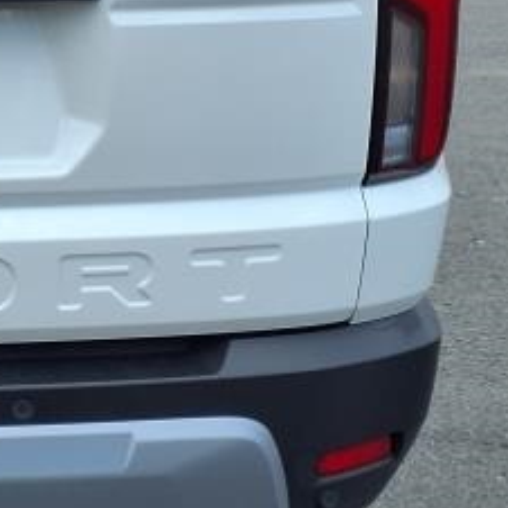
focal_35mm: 108
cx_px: -214
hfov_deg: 15.1
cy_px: 47
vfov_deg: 15.9
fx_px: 1793
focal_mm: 3.58
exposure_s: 1/1667
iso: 40
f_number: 1.9
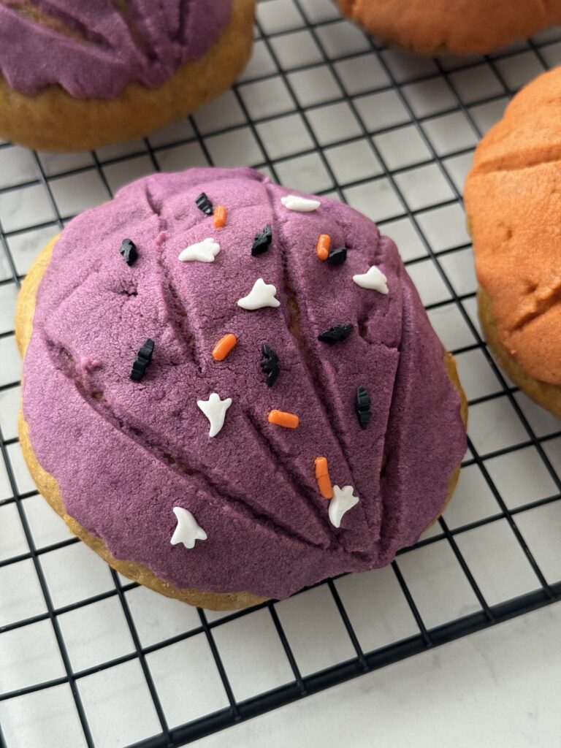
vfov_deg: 39.7
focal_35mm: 48
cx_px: 280
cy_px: 374
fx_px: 1037
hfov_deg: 30.3
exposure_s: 1/54
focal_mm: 6.76
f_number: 1.78
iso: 250
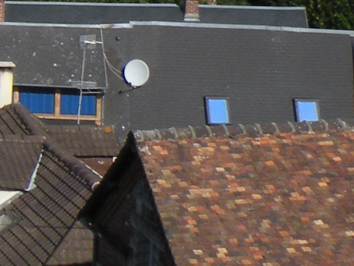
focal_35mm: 152
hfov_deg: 10.8
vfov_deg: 9.4
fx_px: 1554
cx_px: -535
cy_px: -183
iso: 64
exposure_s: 1/320
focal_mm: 4.7
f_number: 7.1
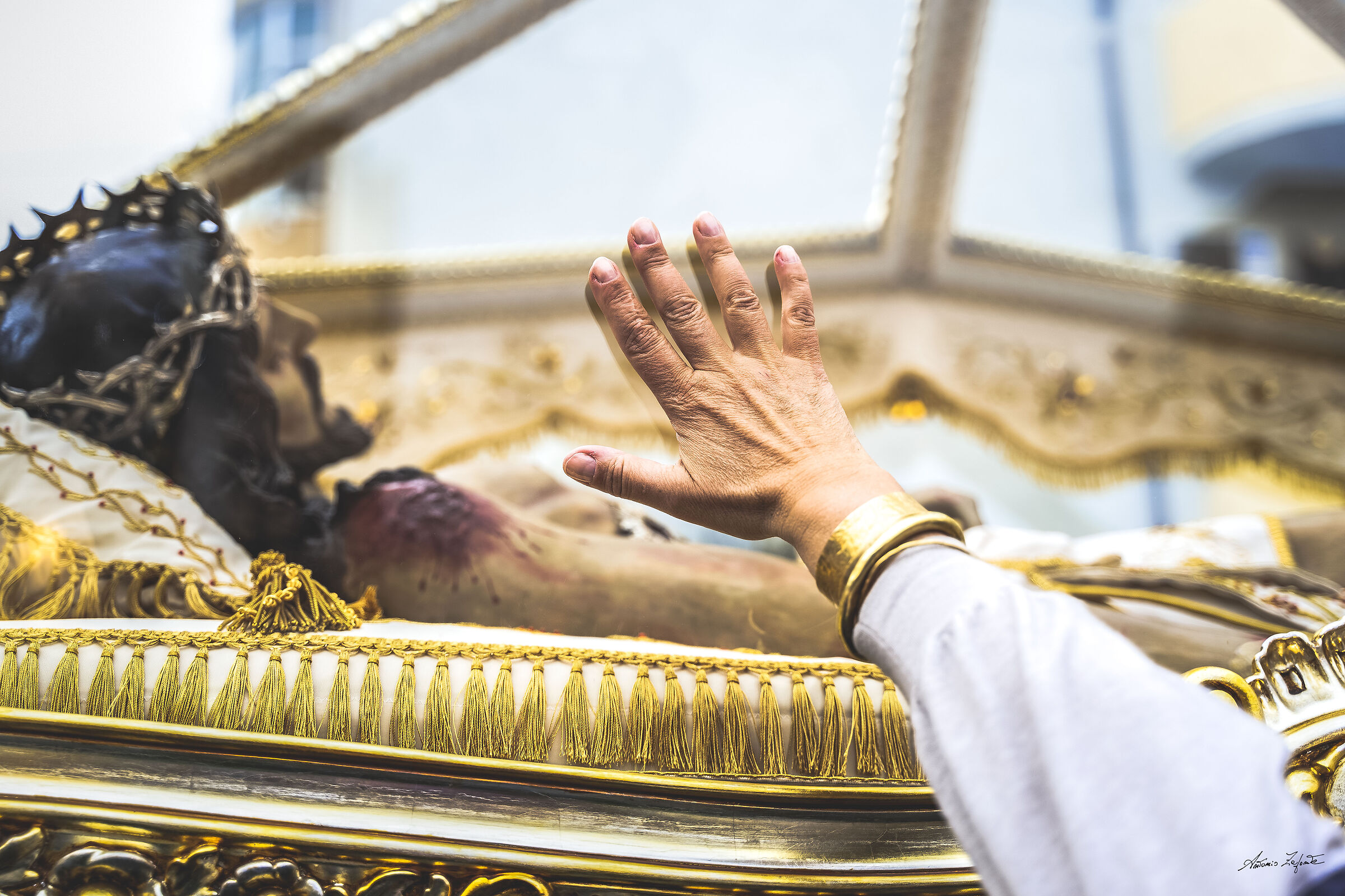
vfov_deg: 27.0
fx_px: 1868
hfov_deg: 39.6
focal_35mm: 50
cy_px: 448
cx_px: 672
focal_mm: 50
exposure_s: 1/250
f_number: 2.8
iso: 100
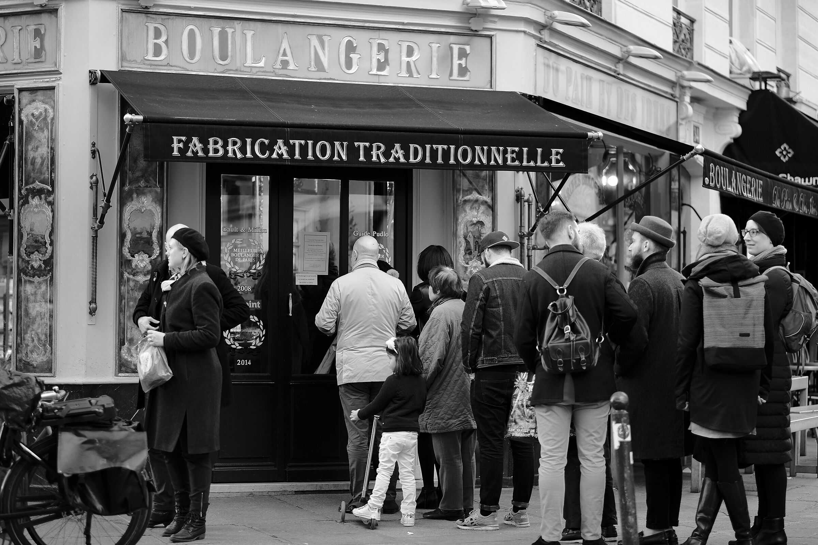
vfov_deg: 16.3
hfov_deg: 24.2
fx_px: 1909
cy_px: 272
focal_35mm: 84
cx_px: 409
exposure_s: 1/120
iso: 200
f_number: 1.2
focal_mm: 56
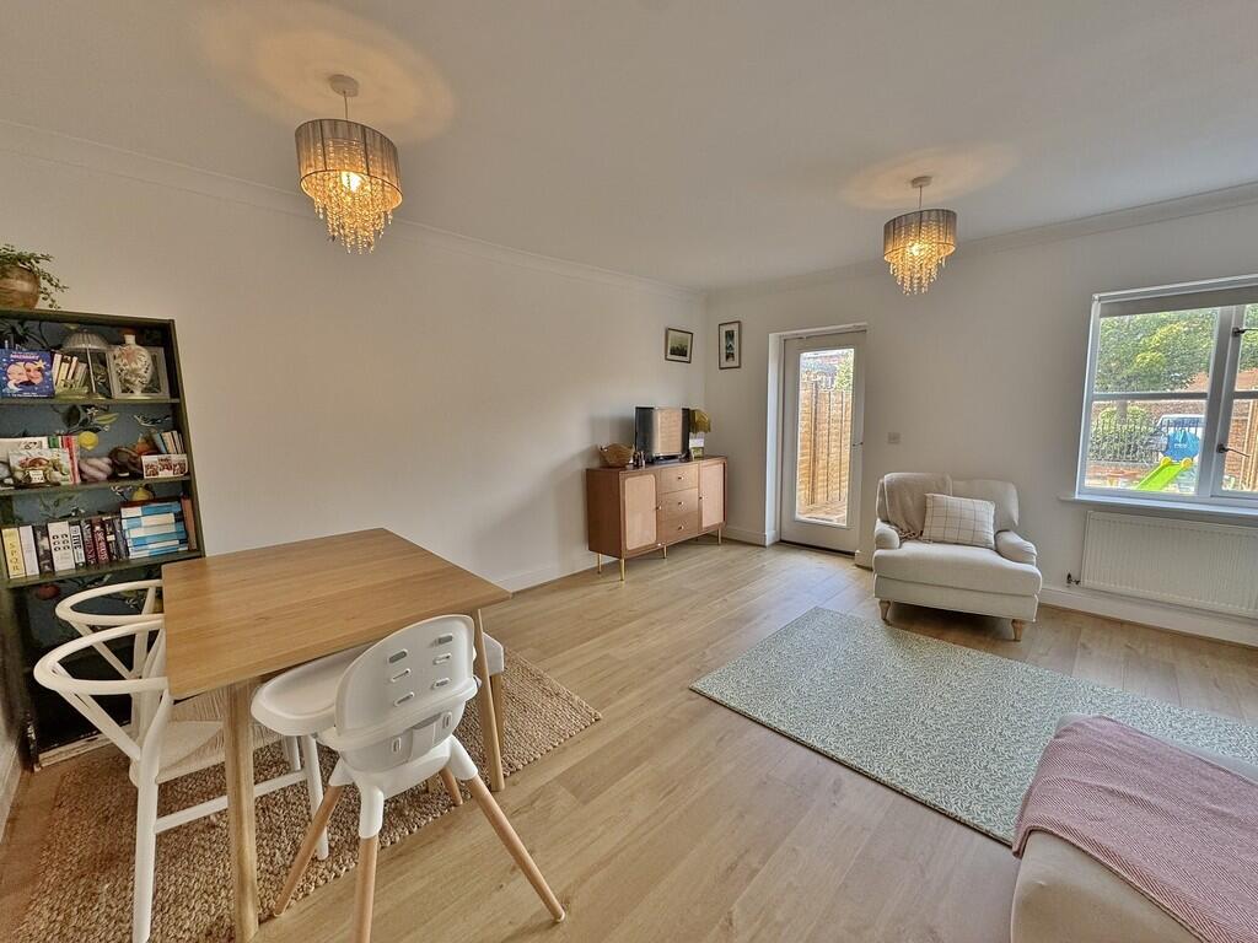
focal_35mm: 14
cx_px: 629
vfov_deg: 85.7
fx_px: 509
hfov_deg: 102.1
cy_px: 472
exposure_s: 1/99
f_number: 2.2
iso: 160
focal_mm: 2.22
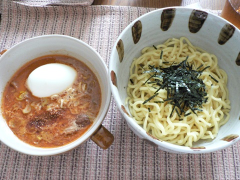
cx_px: 120
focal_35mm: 36
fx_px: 250
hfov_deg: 51.4
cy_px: 90
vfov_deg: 39.7
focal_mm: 6
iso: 400
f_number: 2.8
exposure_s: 1/25
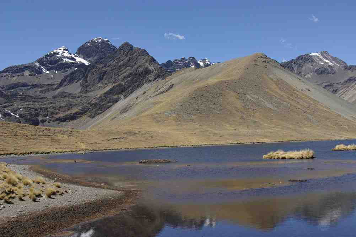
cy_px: 118
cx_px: 178
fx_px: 459
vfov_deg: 28.9
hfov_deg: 42.4
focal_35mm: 46
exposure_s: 1/180
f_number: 8
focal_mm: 31
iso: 100
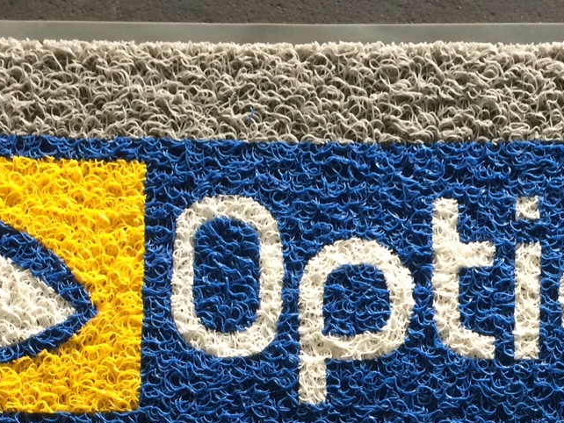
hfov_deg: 27.0
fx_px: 1174
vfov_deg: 19.3
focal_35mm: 72
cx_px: 343
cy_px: 504
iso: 100
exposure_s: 1/30
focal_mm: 4.15
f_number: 2.2
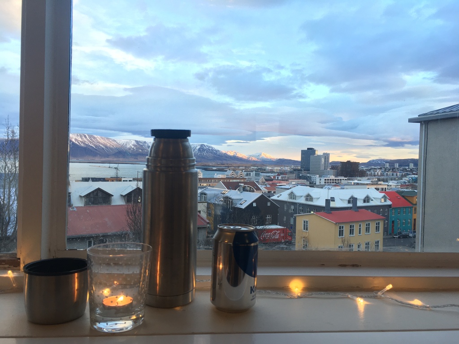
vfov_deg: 48.2
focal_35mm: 29
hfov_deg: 61.7
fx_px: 385
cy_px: 172
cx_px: 230
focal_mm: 4.15
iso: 32
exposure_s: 1/50
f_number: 2.2
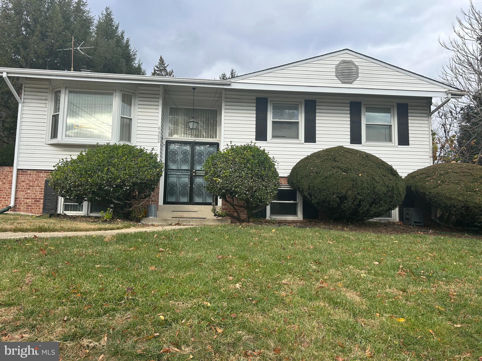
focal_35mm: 26
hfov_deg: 67.3
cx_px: 241
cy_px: 180
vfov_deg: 53.1
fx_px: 362
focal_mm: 5.7
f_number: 1.5
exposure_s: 1/1058
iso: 50
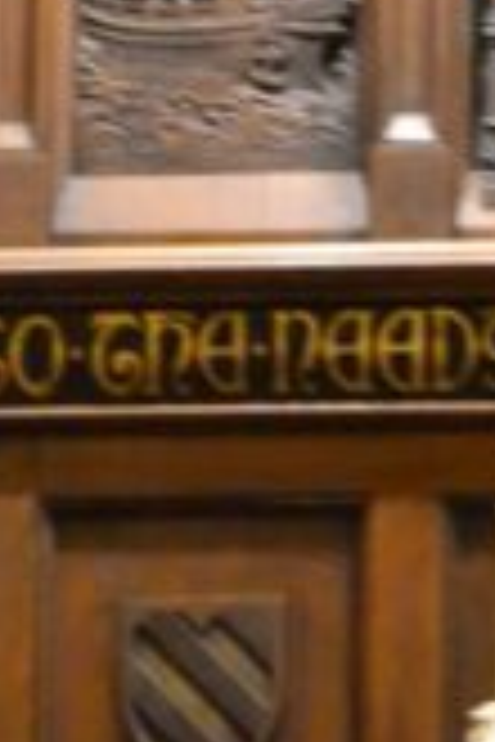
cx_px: 695
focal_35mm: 168
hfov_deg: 8.0
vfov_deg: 11.6
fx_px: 3465
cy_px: 1156
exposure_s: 1/25
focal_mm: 18
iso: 3200
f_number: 3.5
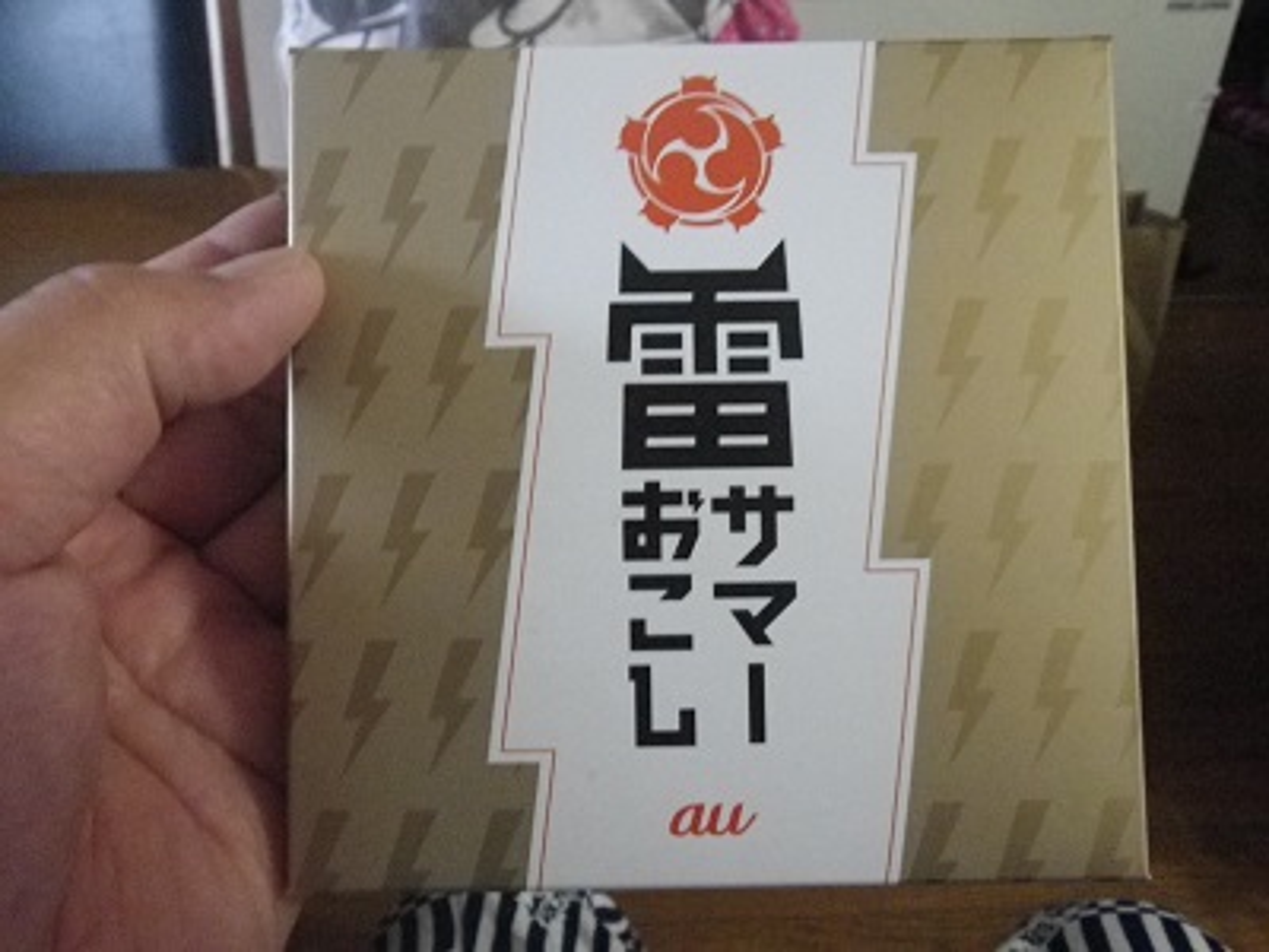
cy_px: 476
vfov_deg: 49.7
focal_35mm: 28
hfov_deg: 63.4
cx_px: 634
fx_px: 1026
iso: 800
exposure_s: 1/13
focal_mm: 5
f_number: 3.5
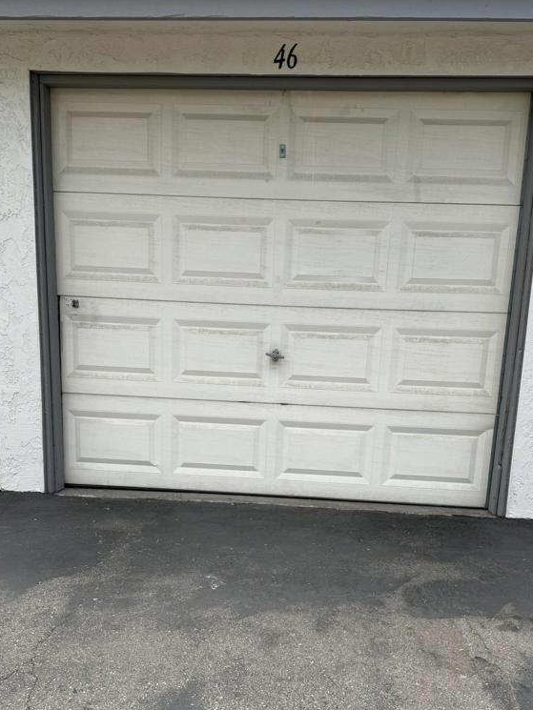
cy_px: 430
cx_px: 264
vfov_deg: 54.9
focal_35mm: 33
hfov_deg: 43.0
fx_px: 677
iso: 80
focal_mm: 6.76
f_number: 1.78
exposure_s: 1/2525
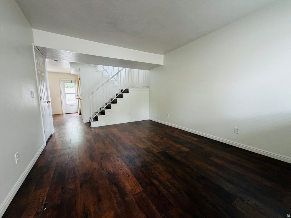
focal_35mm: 14
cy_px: 109
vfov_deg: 85.7
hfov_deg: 102.1
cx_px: 146
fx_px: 118
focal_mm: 2.22
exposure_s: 1/121
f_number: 2.2
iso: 320
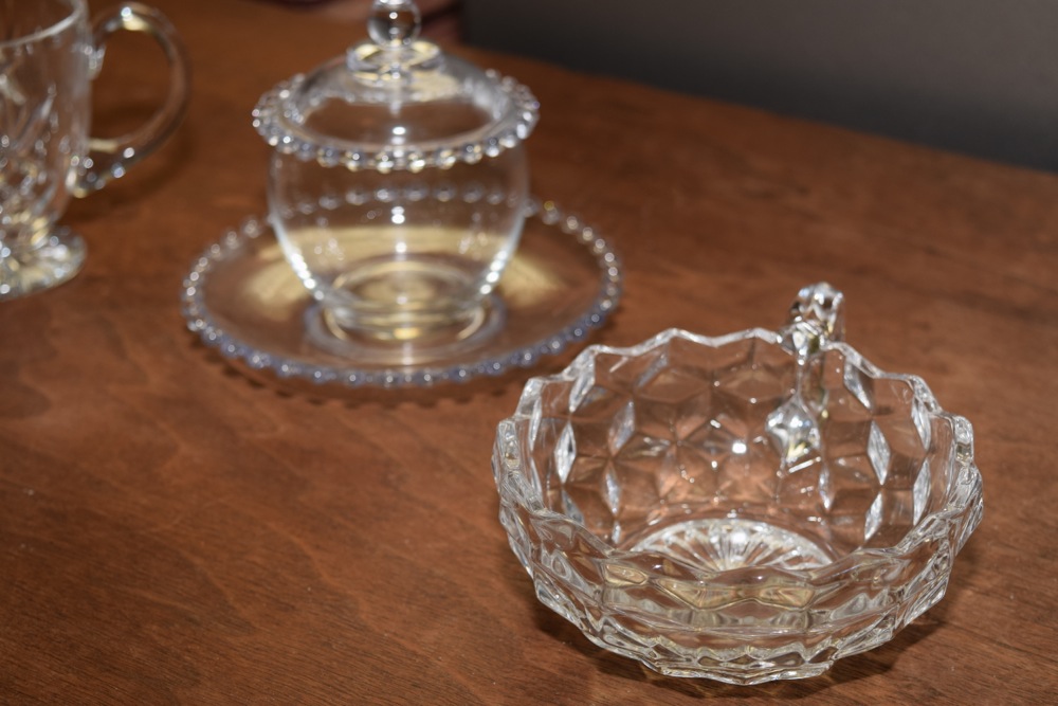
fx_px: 1852
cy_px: 353
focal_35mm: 63
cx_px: 529
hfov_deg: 31.9
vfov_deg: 21.6
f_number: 5.6
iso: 280
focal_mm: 42
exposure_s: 1/125
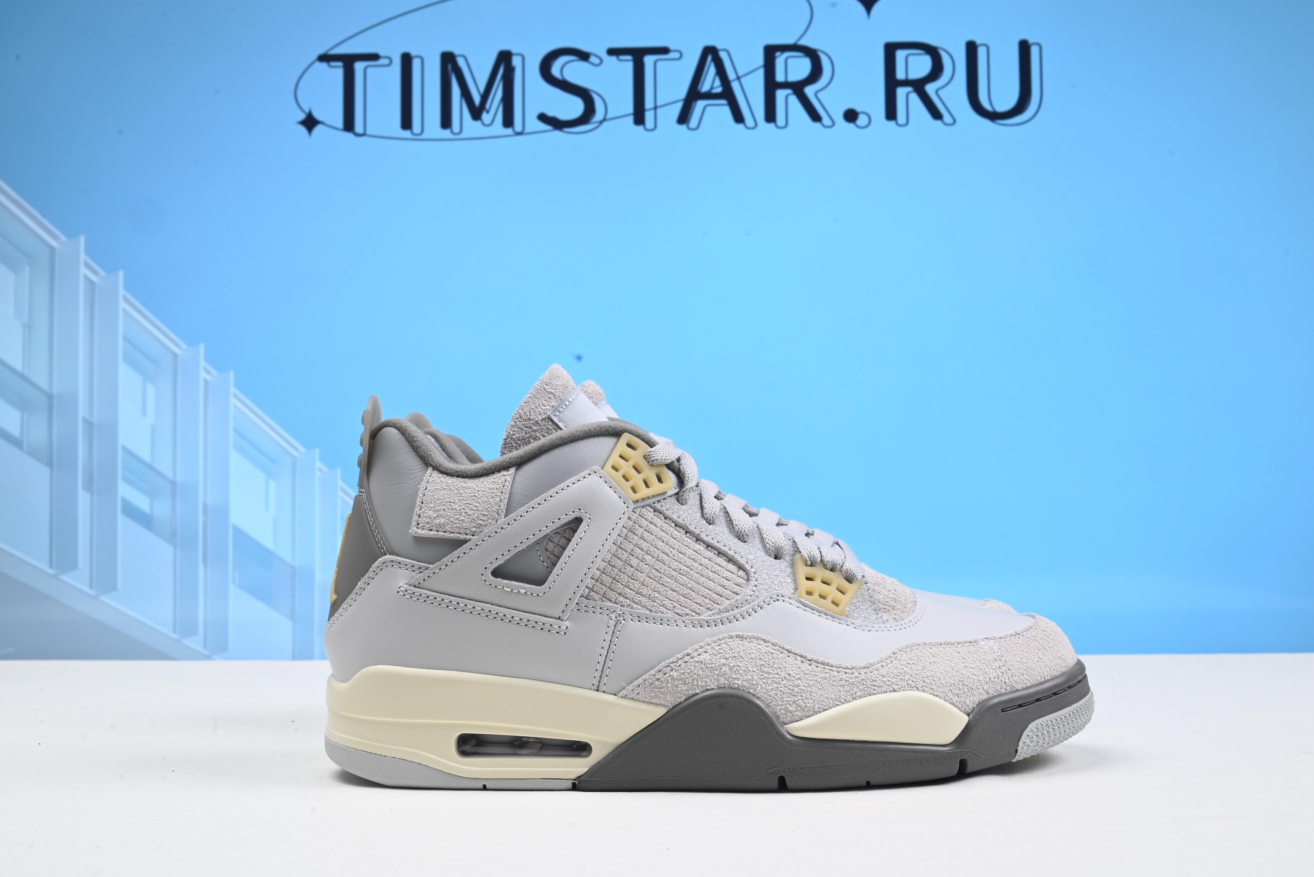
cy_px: 438
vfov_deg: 33.4
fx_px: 1460
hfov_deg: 48.4
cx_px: 657
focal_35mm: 40
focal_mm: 40
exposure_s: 1/2.5
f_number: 16
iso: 100
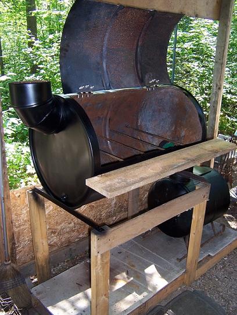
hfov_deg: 42.9
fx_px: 301
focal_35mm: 33
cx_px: 118
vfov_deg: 55.4
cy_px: 158
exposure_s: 1/60
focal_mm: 5.5
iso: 80
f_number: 2.8
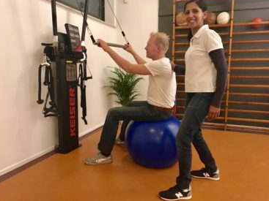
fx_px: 225
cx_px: 133
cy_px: 98
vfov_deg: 48.2
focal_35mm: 29
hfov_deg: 61.7
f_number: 1.8
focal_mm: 3.99
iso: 100
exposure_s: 1/17
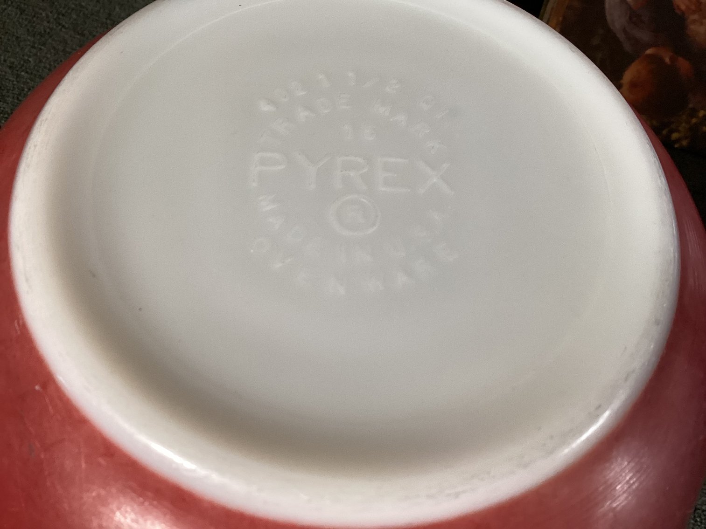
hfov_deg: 58.3
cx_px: 353
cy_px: 264
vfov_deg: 45.4
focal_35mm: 31
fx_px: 632
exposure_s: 1/60
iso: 125
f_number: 2.4
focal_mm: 3.3
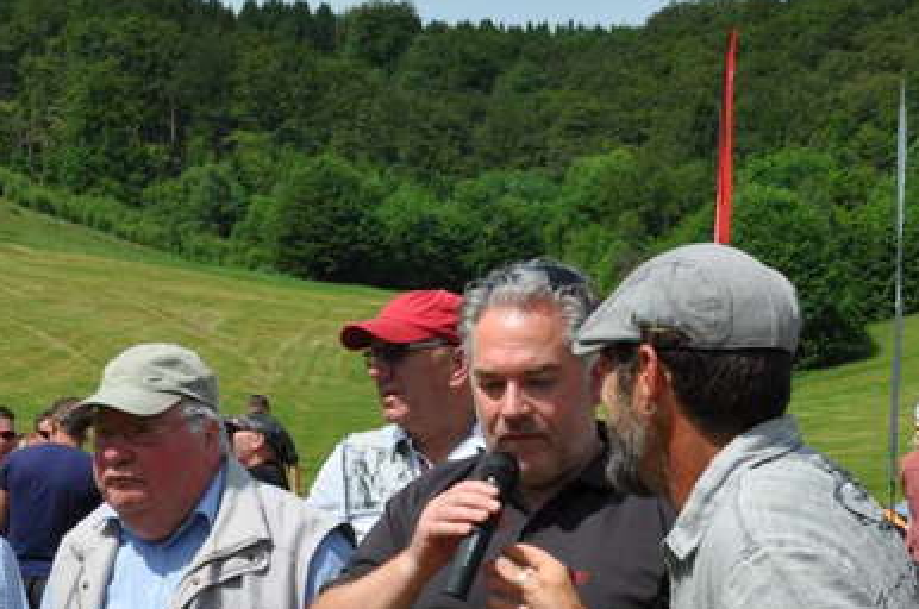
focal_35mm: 77
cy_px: 354
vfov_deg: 17.6
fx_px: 1963
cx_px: 438
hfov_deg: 26.3
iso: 200
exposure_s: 1/200
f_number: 14
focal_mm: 25
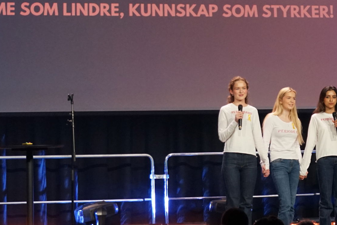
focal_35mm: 142
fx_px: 1329
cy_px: 37
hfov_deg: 14.4
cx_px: 238
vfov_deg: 9.6
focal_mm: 57
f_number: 5
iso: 3200
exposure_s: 1/160
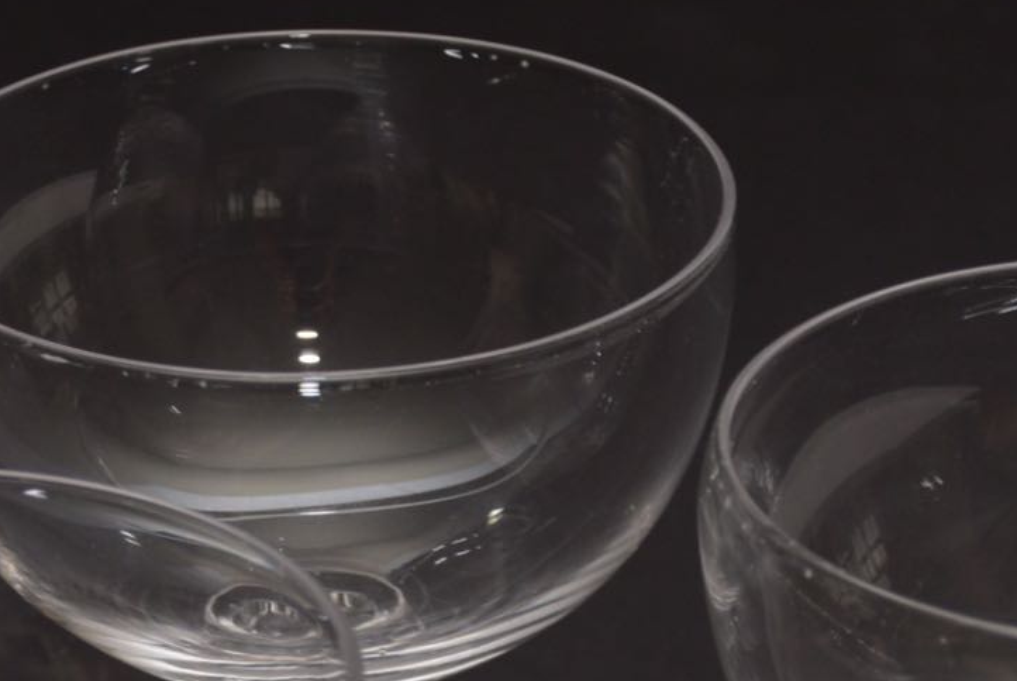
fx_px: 7381
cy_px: 785
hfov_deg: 7.9
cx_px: 413
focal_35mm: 261
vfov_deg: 5.3
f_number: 6.3
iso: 160
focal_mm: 42
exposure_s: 1/200
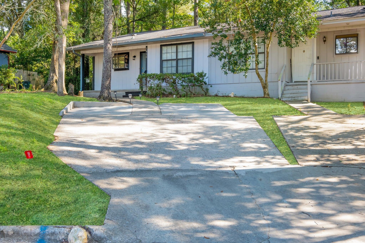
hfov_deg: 53.1
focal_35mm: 36
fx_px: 365
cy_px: 122
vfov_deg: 36.9
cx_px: 182
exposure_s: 1/75
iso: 250
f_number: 8
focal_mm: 24
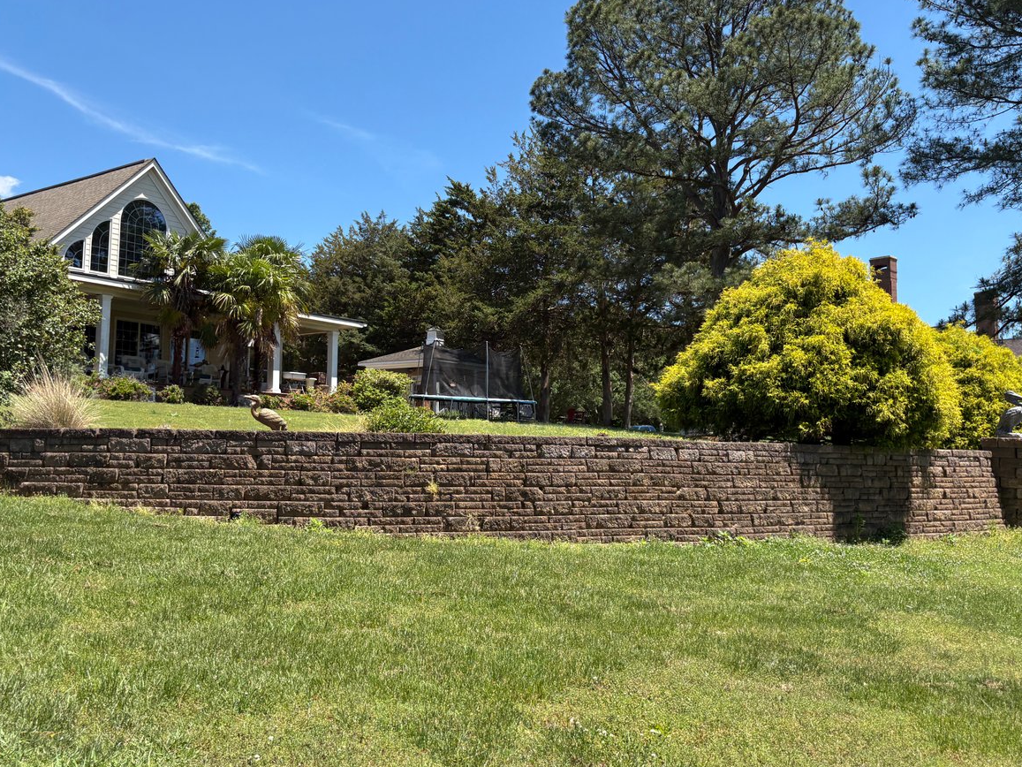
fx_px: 1004
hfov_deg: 53.9
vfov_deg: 41.8
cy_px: 357
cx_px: 482
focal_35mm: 34
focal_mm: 5.96
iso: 50
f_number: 1.6
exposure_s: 1/1799
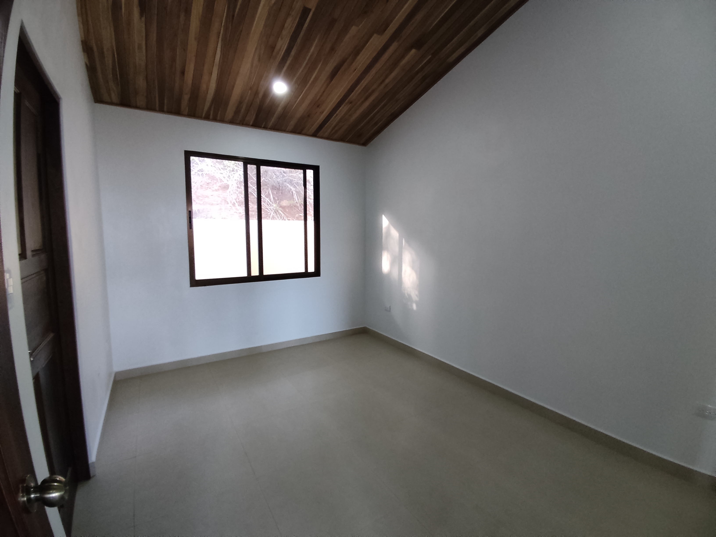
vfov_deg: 81.7
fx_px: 310
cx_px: 358
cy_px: 268
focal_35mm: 15
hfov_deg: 98.2
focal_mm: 1.6
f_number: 2.2
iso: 230
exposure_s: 1/33
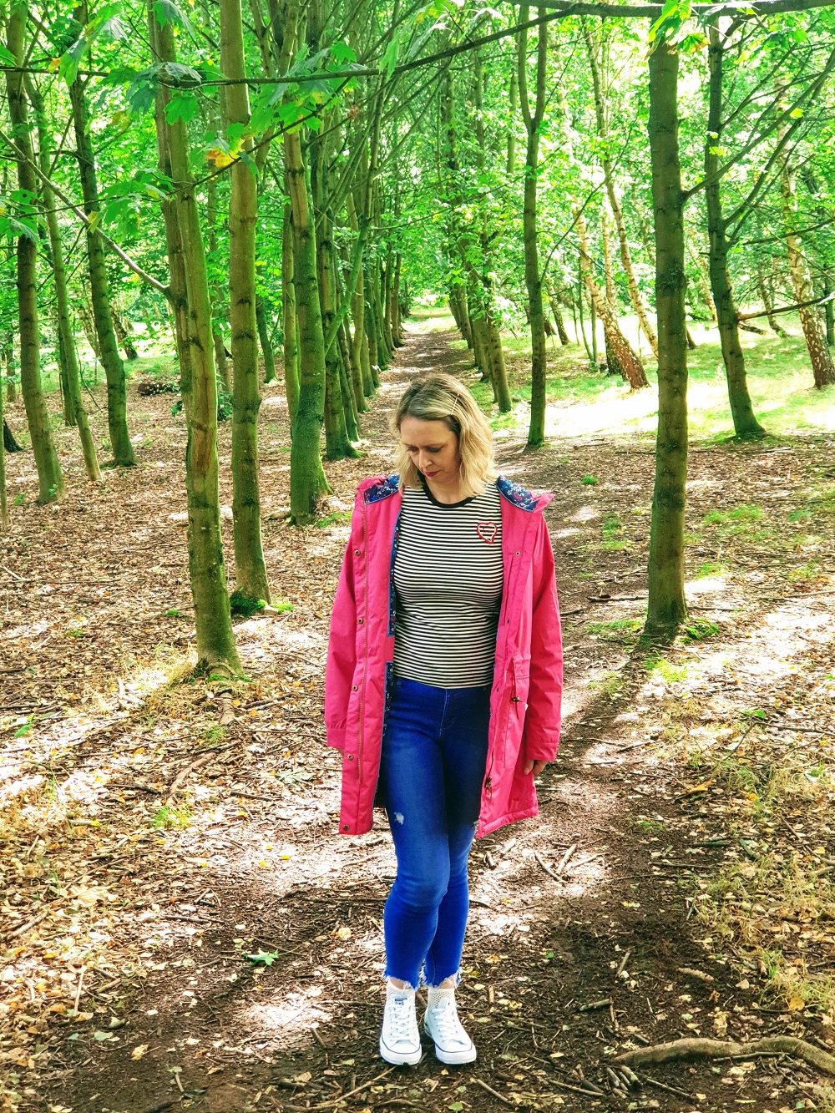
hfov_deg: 28.0
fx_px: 1672
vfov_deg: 36.8
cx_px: 418
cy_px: 556
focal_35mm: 52
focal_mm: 6
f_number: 2.4
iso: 80
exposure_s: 1/33
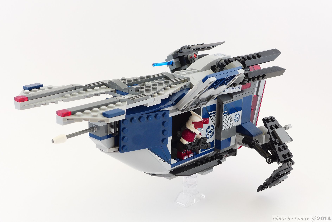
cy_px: 111
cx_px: 166
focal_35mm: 65
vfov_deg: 20.9
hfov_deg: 30.9
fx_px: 600
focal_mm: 12.8
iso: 80
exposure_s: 1/10
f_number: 4.5
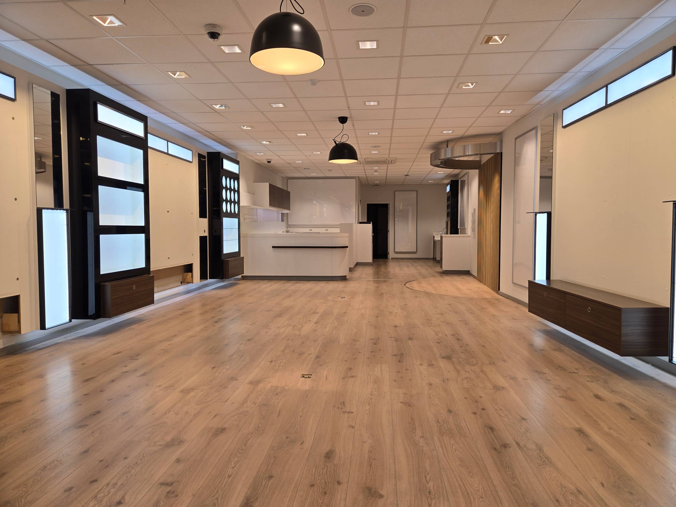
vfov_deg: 58.9
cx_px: 338
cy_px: 254
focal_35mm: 23
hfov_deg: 73.9
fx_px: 449
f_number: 1.8
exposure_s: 1/100
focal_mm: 5.4
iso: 25
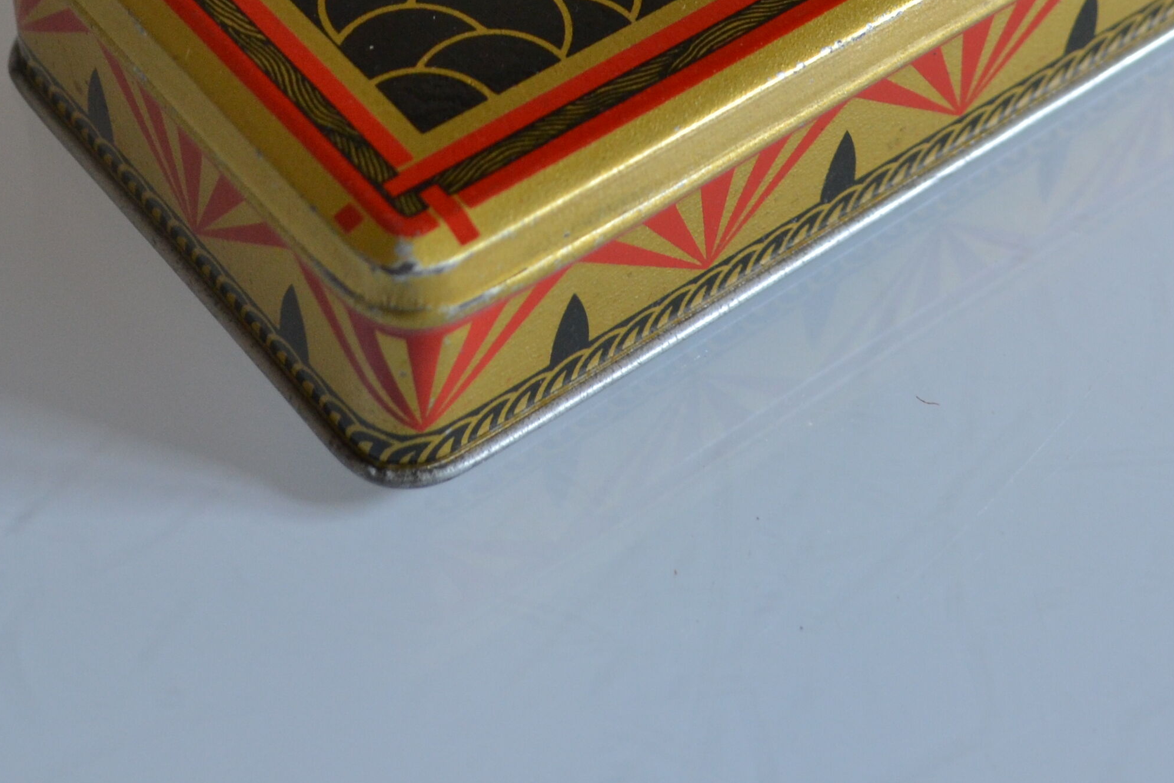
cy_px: -110
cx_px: 617
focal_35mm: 97
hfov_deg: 21.0
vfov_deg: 13.8
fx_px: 3163
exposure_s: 1/30
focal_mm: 28
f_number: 4.5
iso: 400
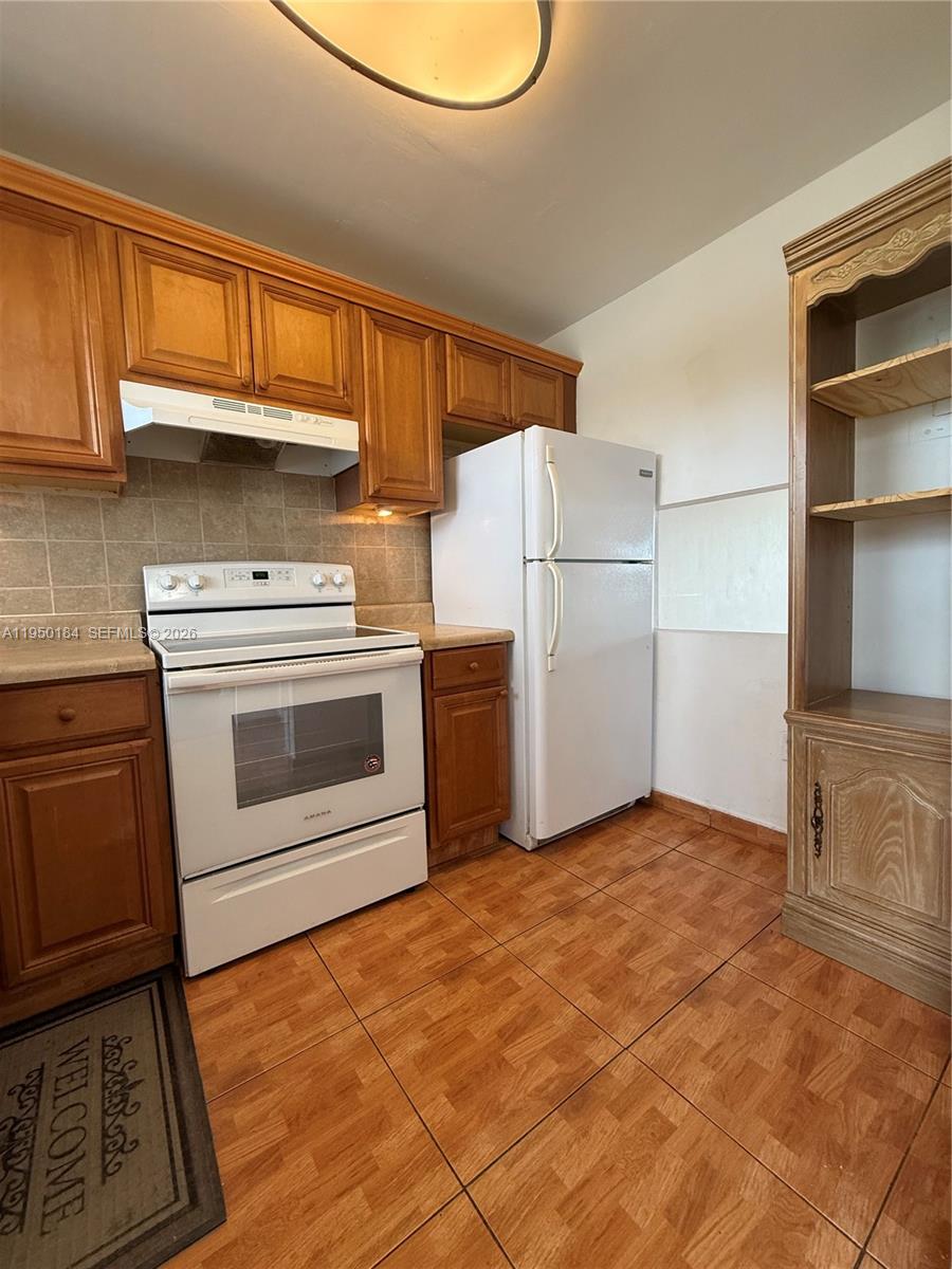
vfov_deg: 102.1
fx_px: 513
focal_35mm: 14
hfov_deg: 85.7
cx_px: 476
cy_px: 634
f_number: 2.2
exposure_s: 1/120
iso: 160
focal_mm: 2.22
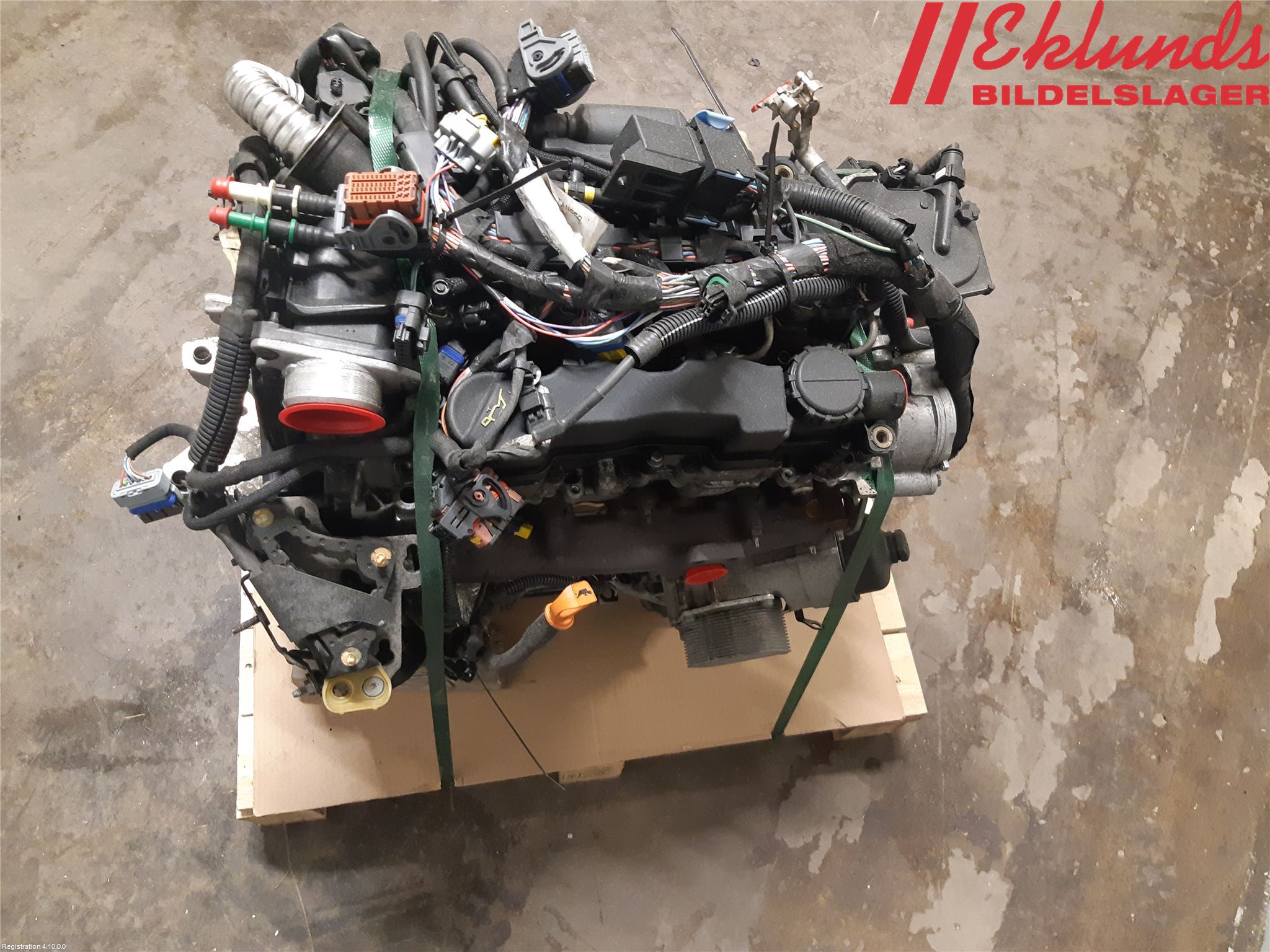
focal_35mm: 26
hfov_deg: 67.3
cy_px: 476
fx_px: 954
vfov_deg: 53.1
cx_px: 635
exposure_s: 1/33
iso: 250
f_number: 1.7
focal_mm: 3.93
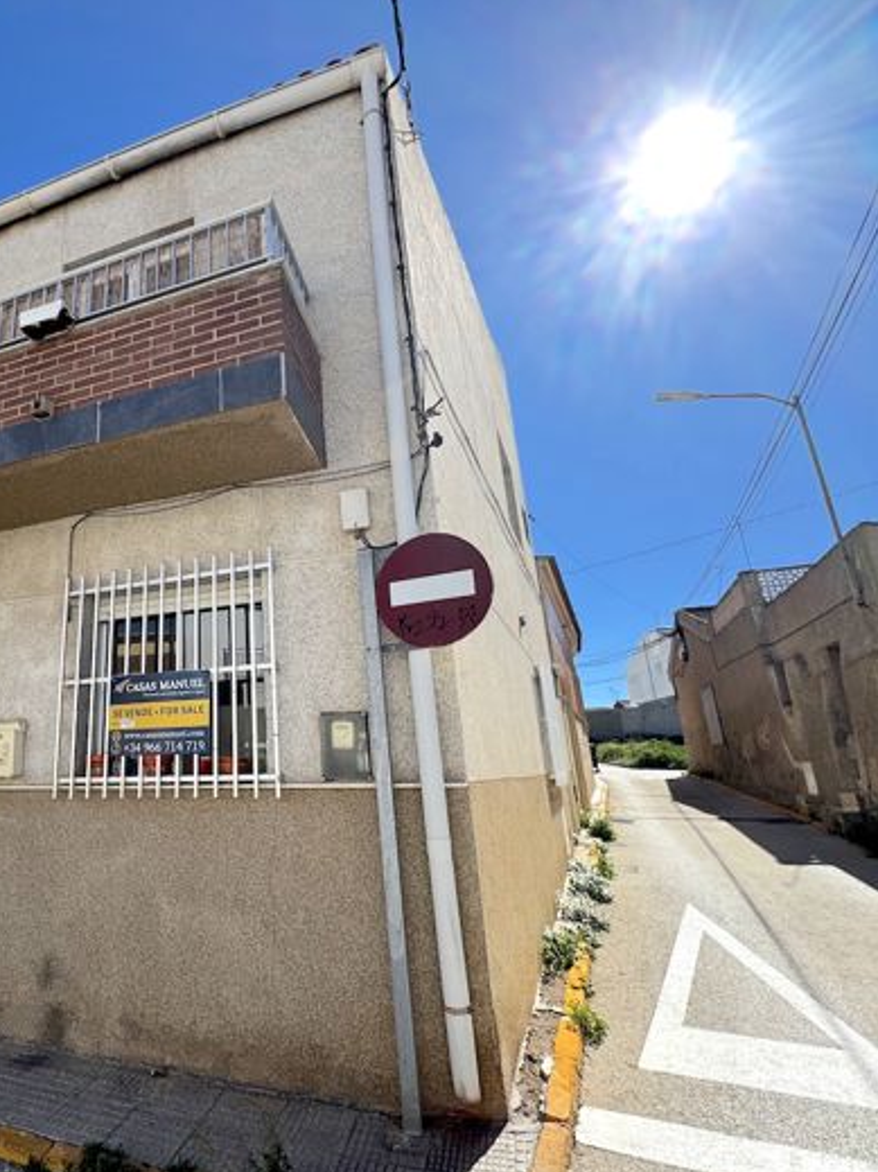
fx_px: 643
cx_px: 231
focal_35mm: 19
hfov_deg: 65.0
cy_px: 587
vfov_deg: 84.7
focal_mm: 2.22
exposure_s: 1/1880
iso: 50
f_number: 2.2
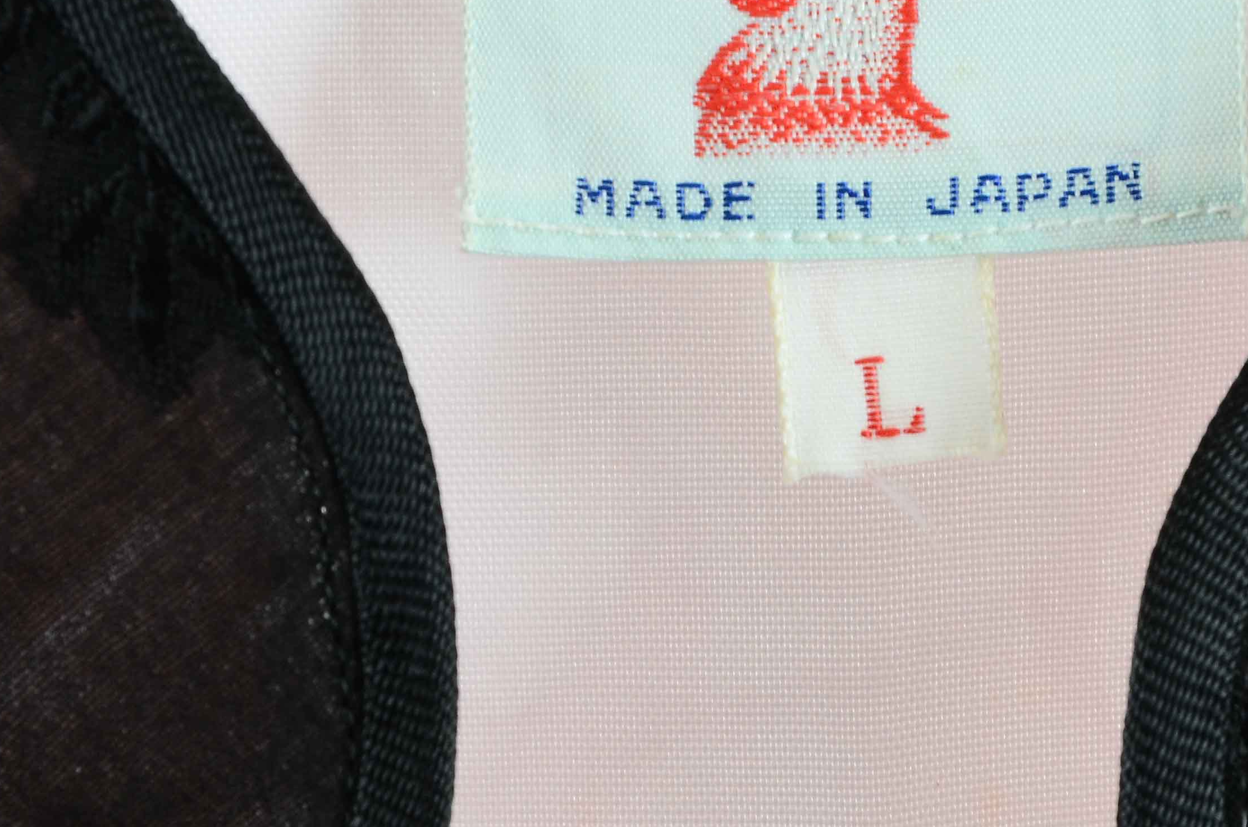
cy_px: 460
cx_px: 855
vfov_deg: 3.9
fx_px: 12079
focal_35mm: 349
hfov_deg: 5.9
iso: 400
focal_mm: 105
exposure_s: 1/80
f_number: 13
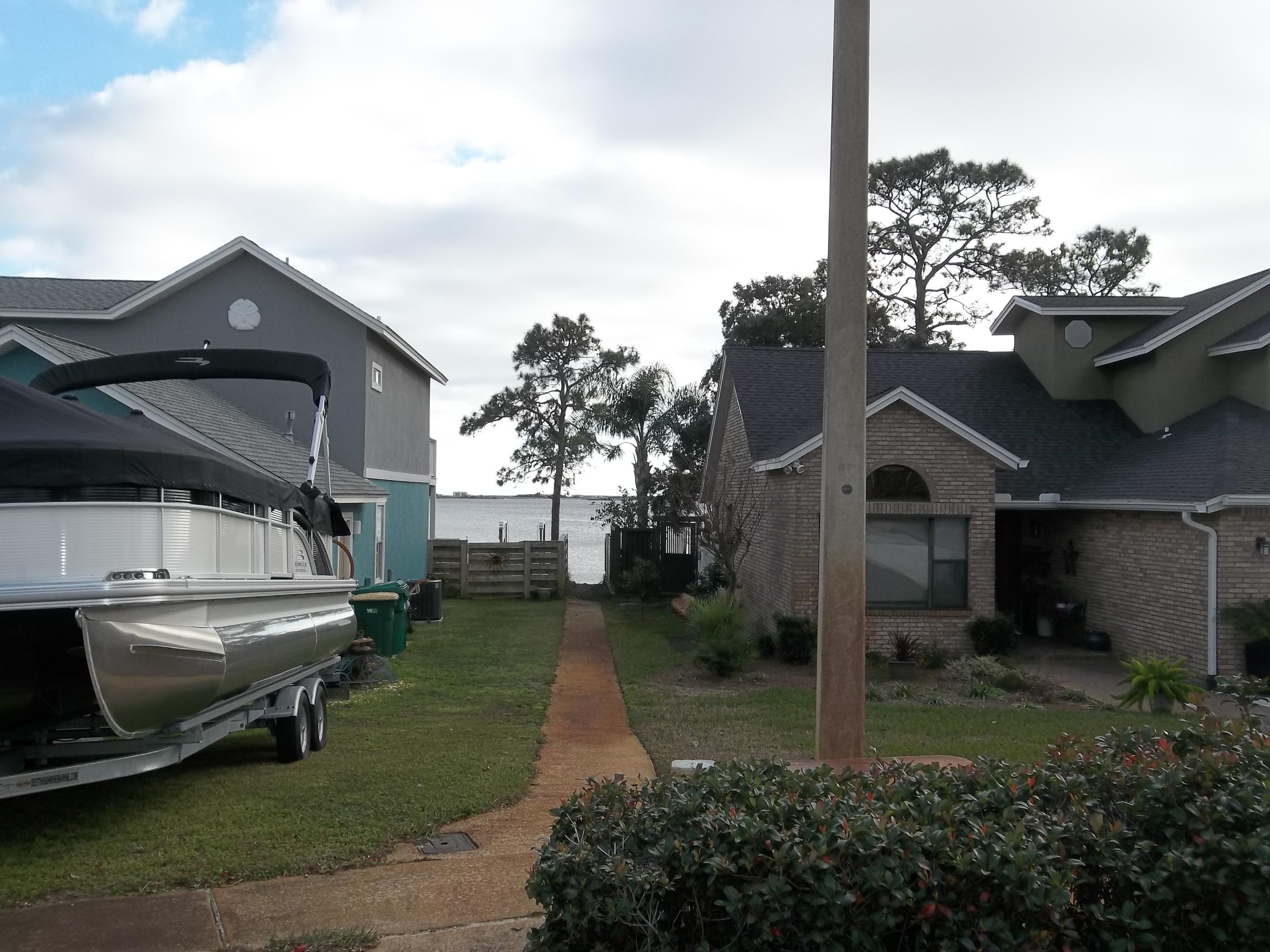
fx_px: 1174
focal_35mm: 32
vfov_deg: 44.2
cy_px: 476
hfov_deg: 56.8
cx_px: 635
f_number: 3.7
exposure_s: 1/500
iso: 80
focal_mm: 5.7
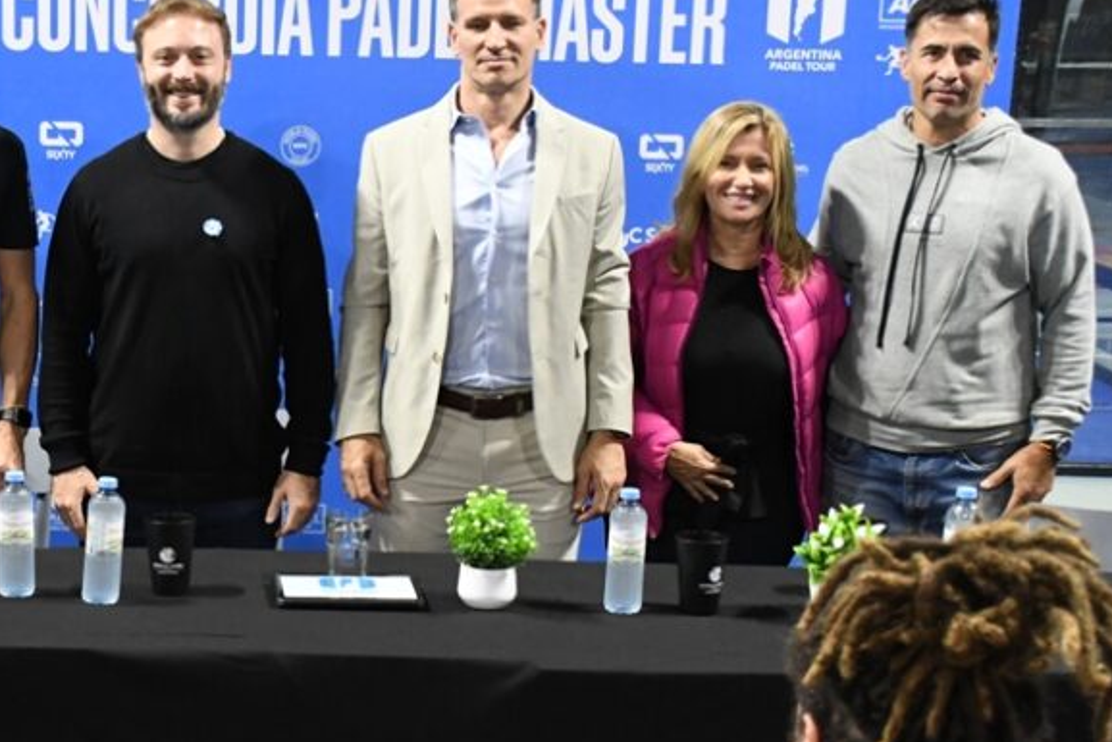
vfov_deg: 17.7
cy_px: 453
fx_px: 2379
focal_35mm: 77
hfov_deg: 25.9
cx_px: 247
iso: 3200
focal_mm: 26
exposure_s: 1/125
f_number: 5.6
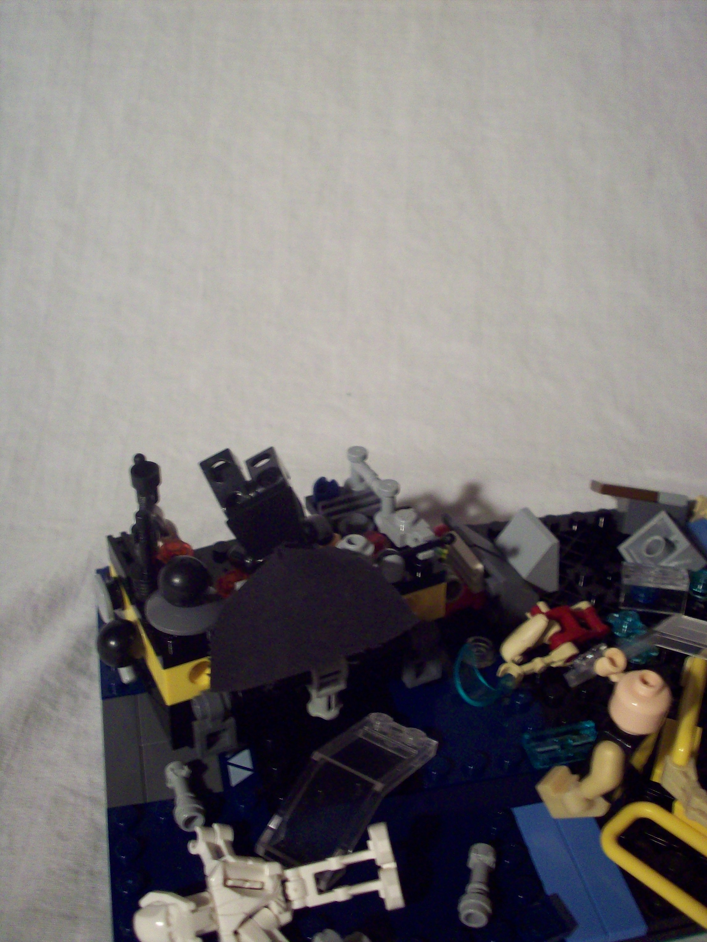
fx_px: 1008
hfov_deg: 38.7
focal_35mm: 37
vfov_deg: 50.1
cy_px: 471
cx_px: 354
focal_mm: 6.2
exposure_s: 1/10.4
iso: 160
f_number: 2.8
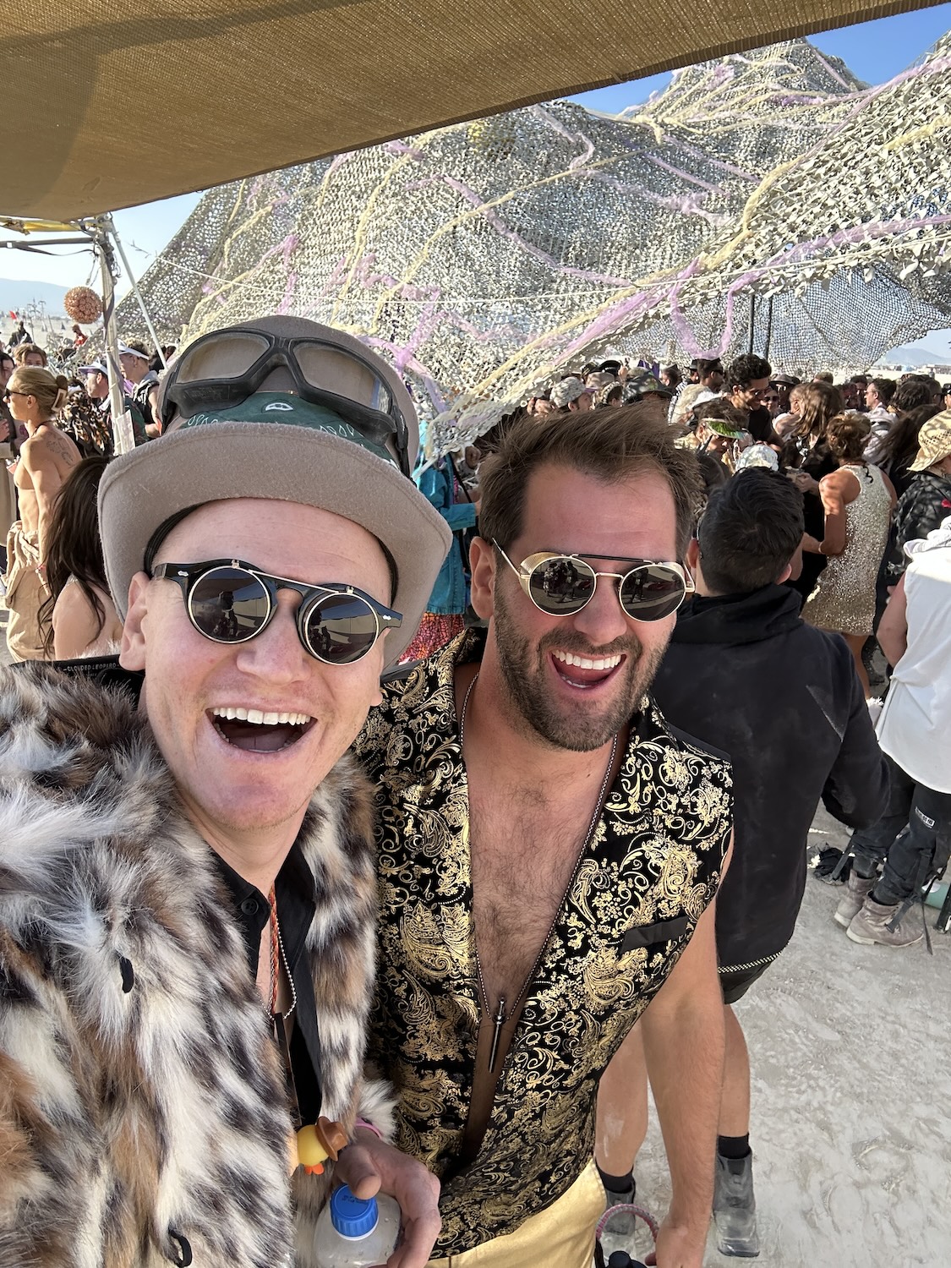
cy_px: 634
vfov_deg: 73.9
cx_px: 476
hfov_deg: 58.9
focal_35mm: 23
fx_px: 843
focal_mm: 2.69
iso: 25
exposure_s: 1/272
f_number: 1.9
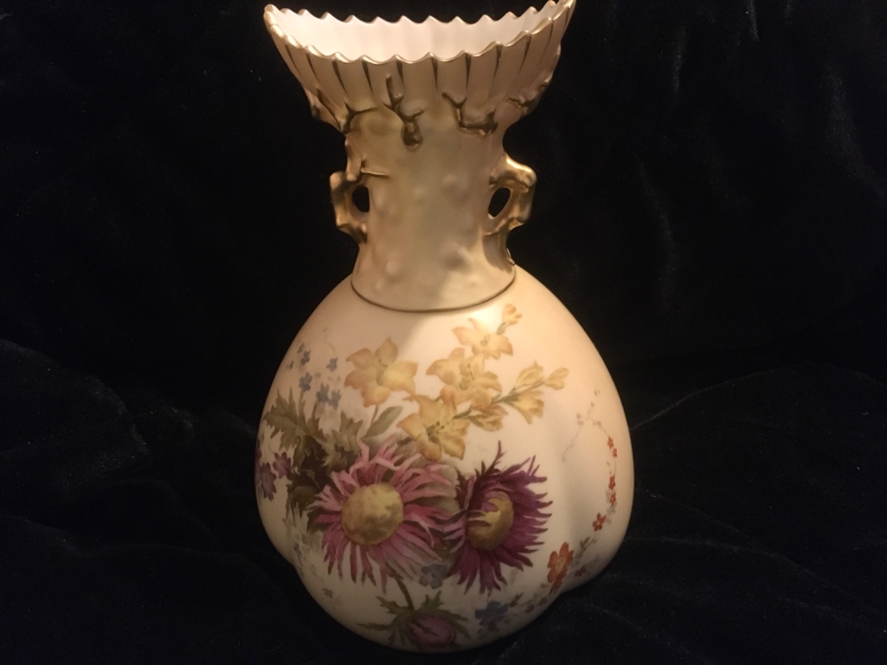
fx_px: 743
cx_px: 444
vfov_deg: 48.2
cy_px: 332
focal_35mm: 29
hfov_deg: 61.7
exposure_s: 1/17
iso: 320
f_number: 2.2
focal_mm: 4.15
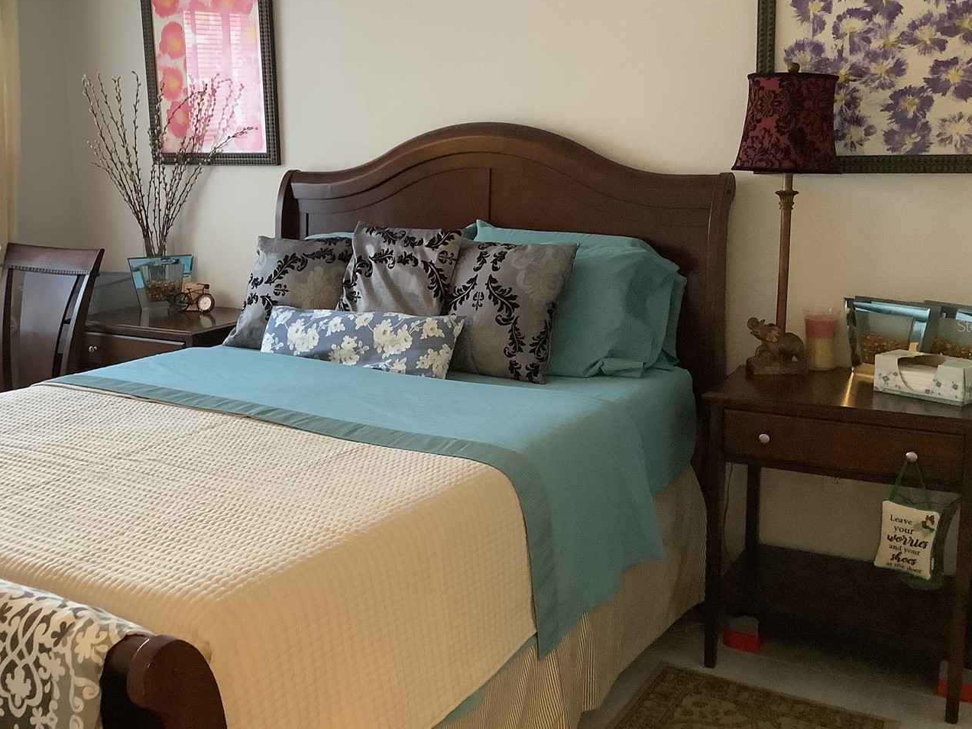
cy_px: 326
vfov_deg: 36.8
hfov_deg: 47.7
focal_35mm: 39
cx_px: 418
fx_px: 1095
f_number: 2.4
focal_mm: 3.3
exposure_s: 1/60
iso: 320
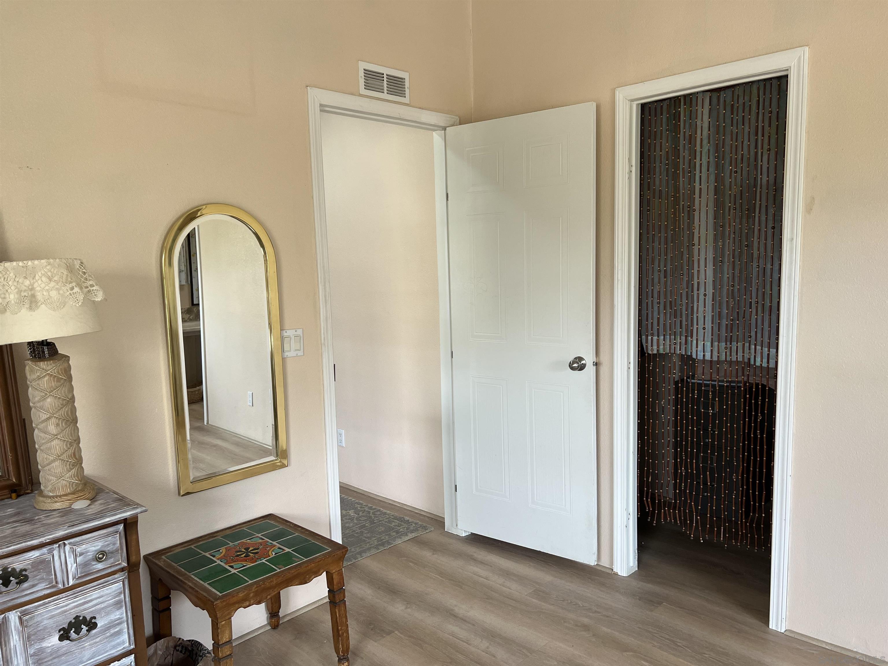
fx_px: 667
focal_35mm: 26
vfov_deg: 53.1
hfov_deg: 67.3
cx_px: 444
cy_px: 333
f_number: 1.5
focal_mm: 5.7
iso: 80
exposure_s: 1/121
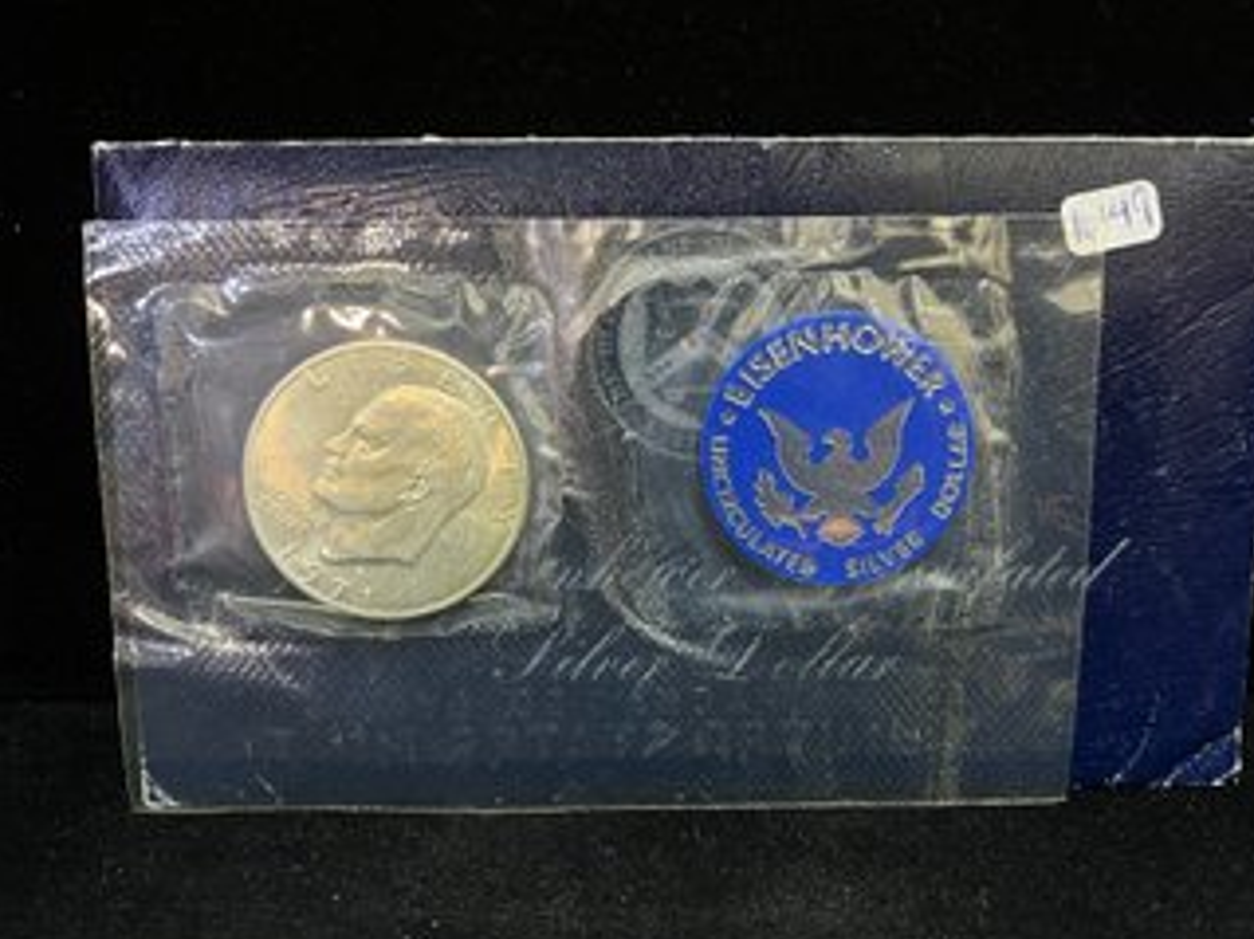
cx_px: 666
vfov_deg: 49.7
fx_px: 1014
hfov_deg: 63.4
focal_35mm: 28
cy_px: 493
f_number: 1.5
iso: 250
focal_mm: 5.7
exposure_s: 1/60
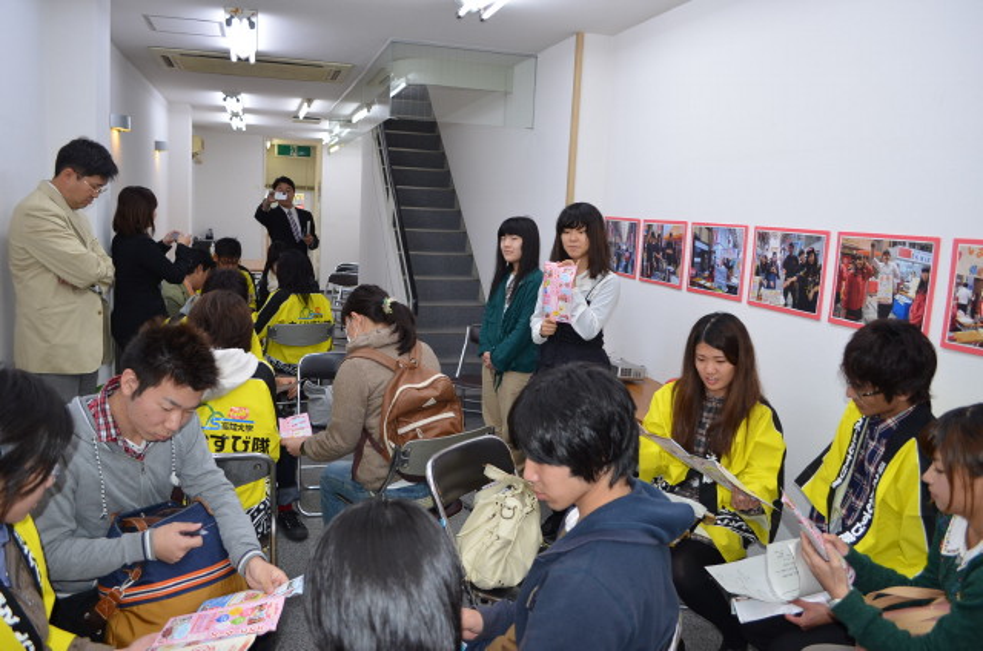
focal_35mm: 27
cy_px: 326
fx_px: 736
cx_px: 492
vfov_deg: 47.7
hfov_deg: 67.5
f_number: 3.5
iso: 400
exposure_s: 1/125
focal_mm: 18
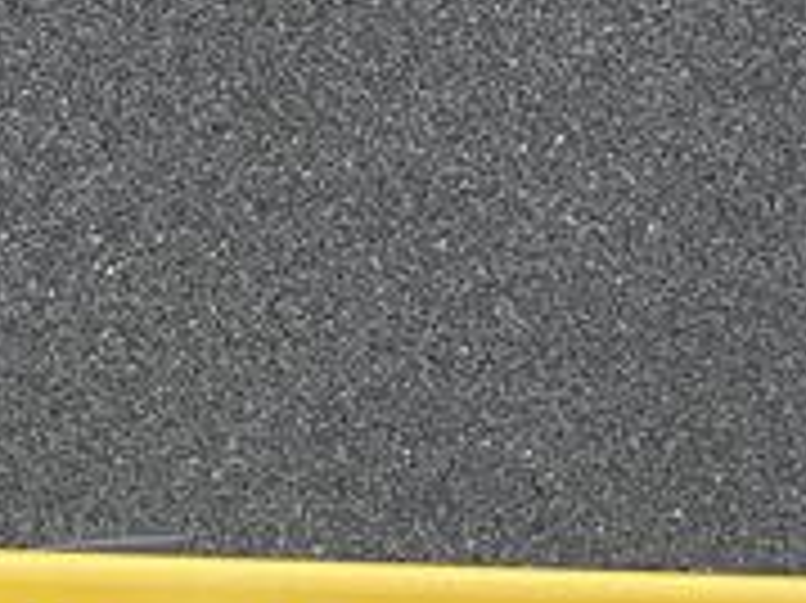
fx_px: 6655
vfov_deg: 5.1
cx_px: -477
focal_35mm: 286
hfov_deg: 6.8
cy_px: 1156
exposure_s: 1/99
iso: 64
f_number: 2.2
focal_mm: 7.5
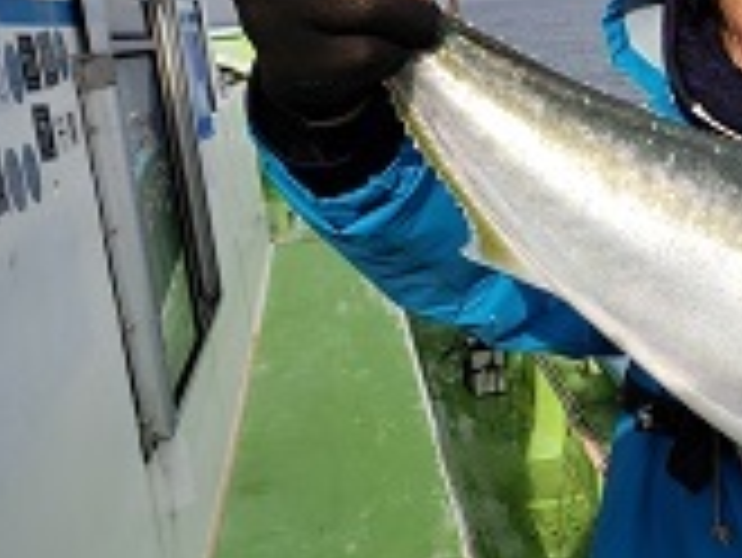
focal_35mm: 55
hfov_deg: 31.8
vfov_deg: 26.4
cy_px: 166
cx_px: 769
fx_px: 1180
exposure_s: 1/1215
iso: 50
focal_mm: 4.3
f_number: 2.4
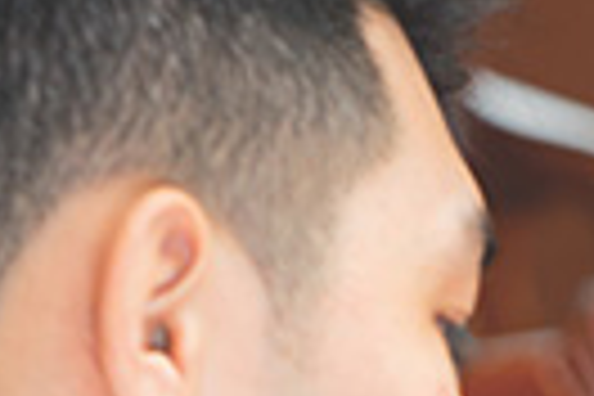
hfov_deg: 3.9
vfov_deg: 2.7
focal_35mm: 517
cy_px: 529
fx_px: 8530
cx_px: 1336
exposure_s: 1/160
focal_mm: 85
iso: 200
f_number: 4
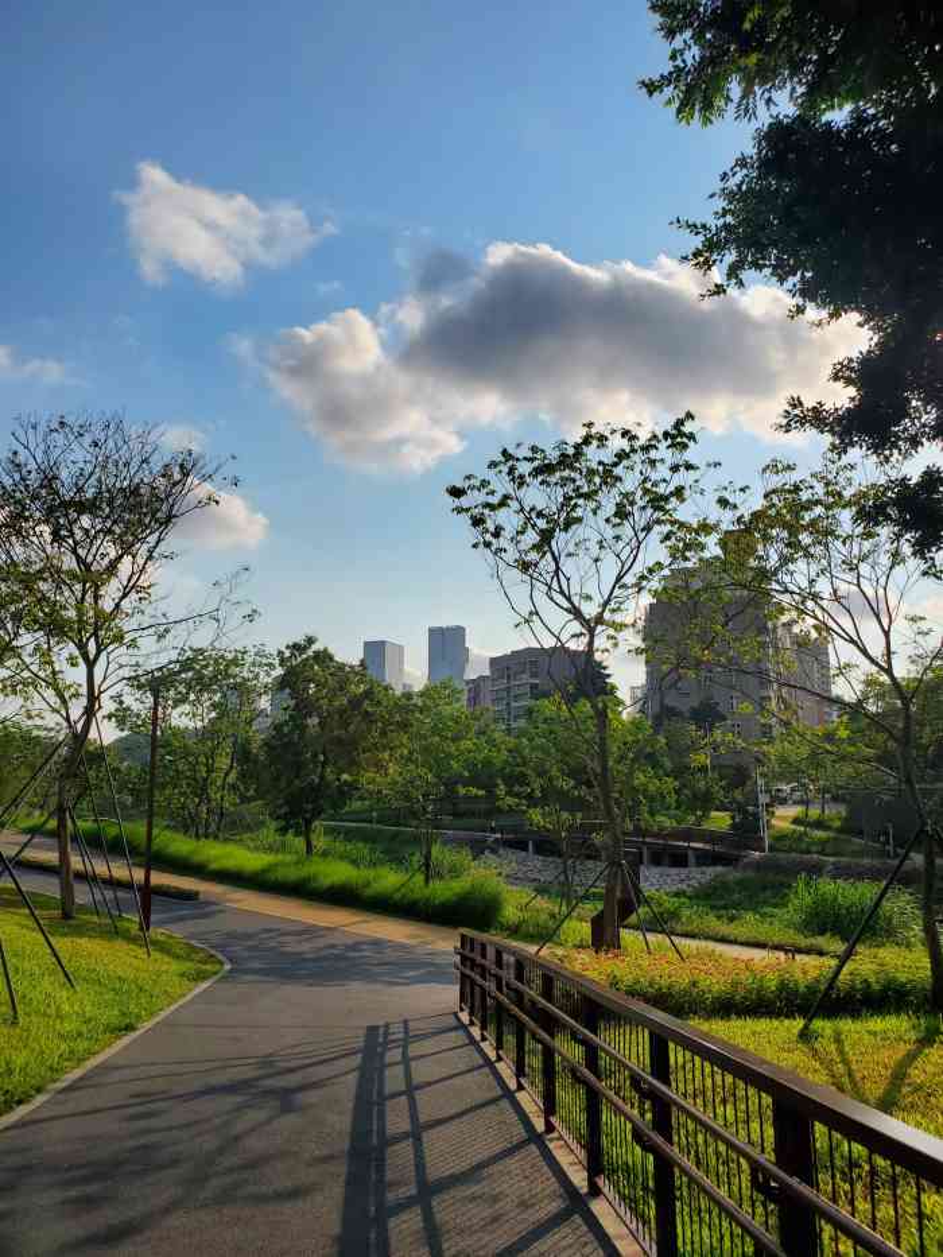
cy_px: 628
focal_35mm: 26
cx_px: 472
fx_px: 944
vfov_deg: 67.3
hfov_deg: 53.1
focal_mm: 4.3
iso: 50
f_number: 2.4
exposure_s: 1/5000
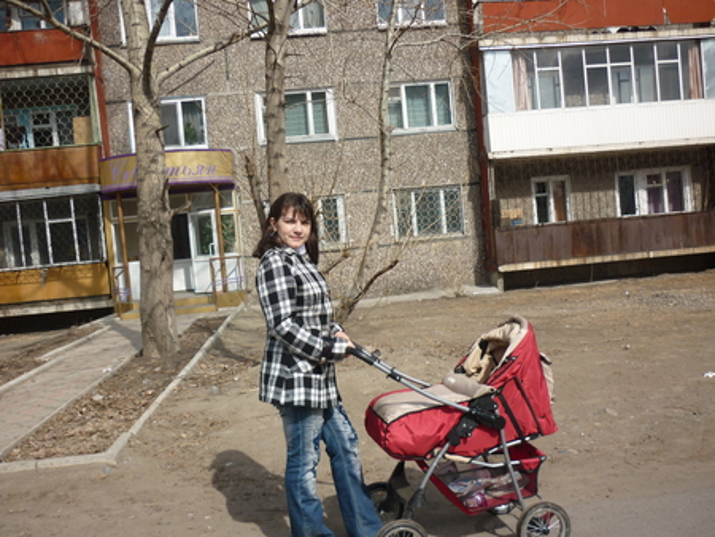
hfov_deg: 55.3
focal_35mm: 33
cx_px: 358
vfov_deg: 43.0
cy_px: 268
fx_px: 682
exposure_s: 1/160
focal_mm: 5.5
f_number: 8
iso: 80
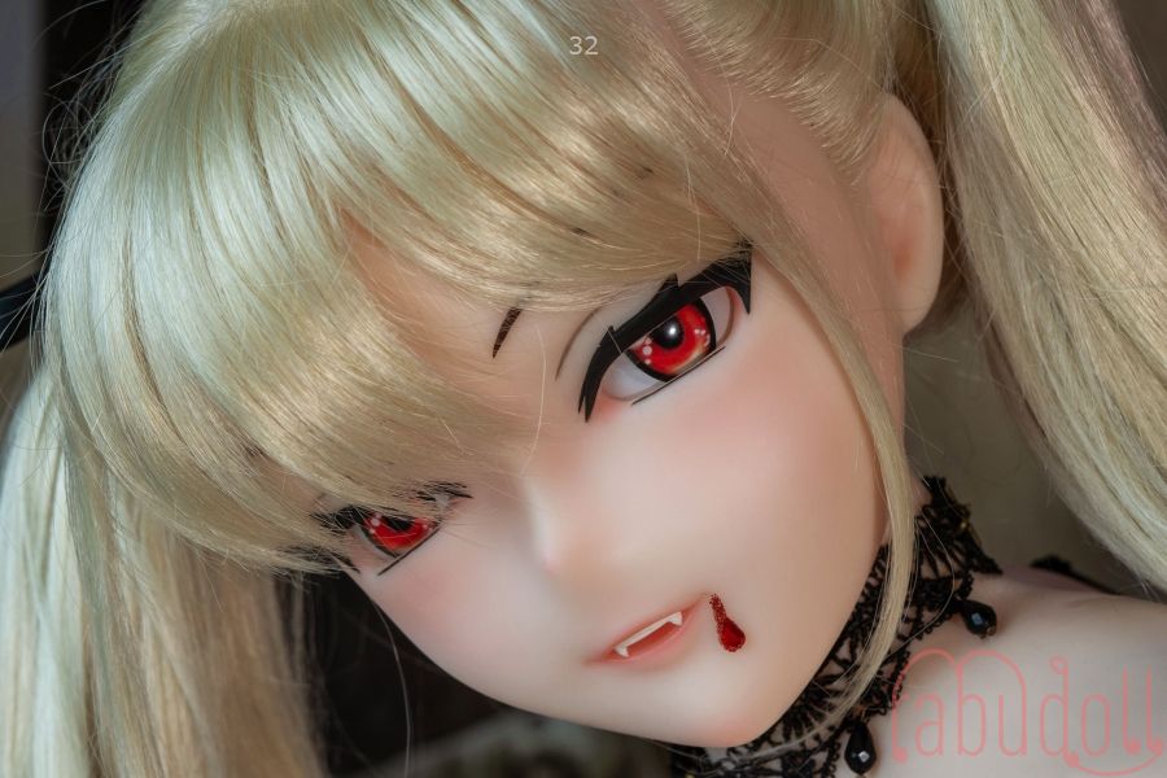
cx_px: 584
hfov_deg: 39.6
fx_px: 1621
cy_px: 389
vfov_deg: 27.0
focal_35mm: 50
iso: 125
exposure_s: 1/2.5
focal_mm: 50
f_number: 6.3
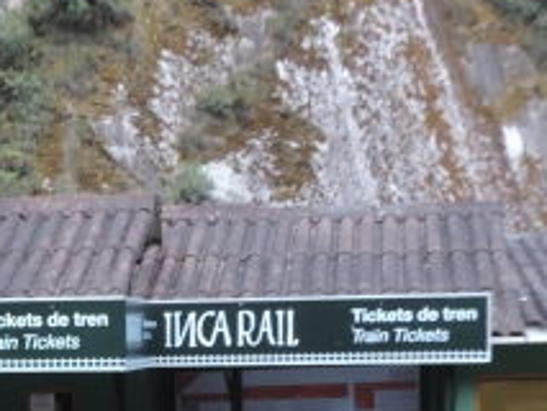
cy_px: 485
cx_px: 13
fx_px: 1423
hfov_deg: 21.1
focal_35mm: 90
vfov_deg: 15.8
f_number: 3
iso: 140
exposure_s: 1/30
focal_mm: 4.3
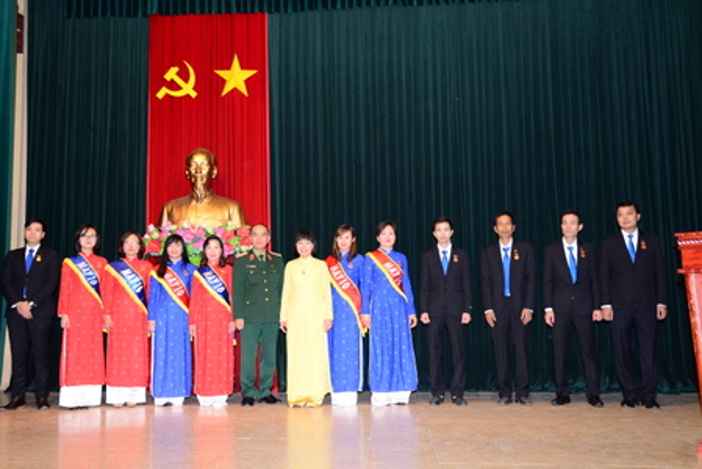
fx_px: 761
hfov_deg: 49.5
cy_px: 239
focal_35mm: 39
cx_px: 324
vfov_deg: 34.3
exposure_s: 1/125
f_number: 6.3
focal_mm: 35
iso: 2000
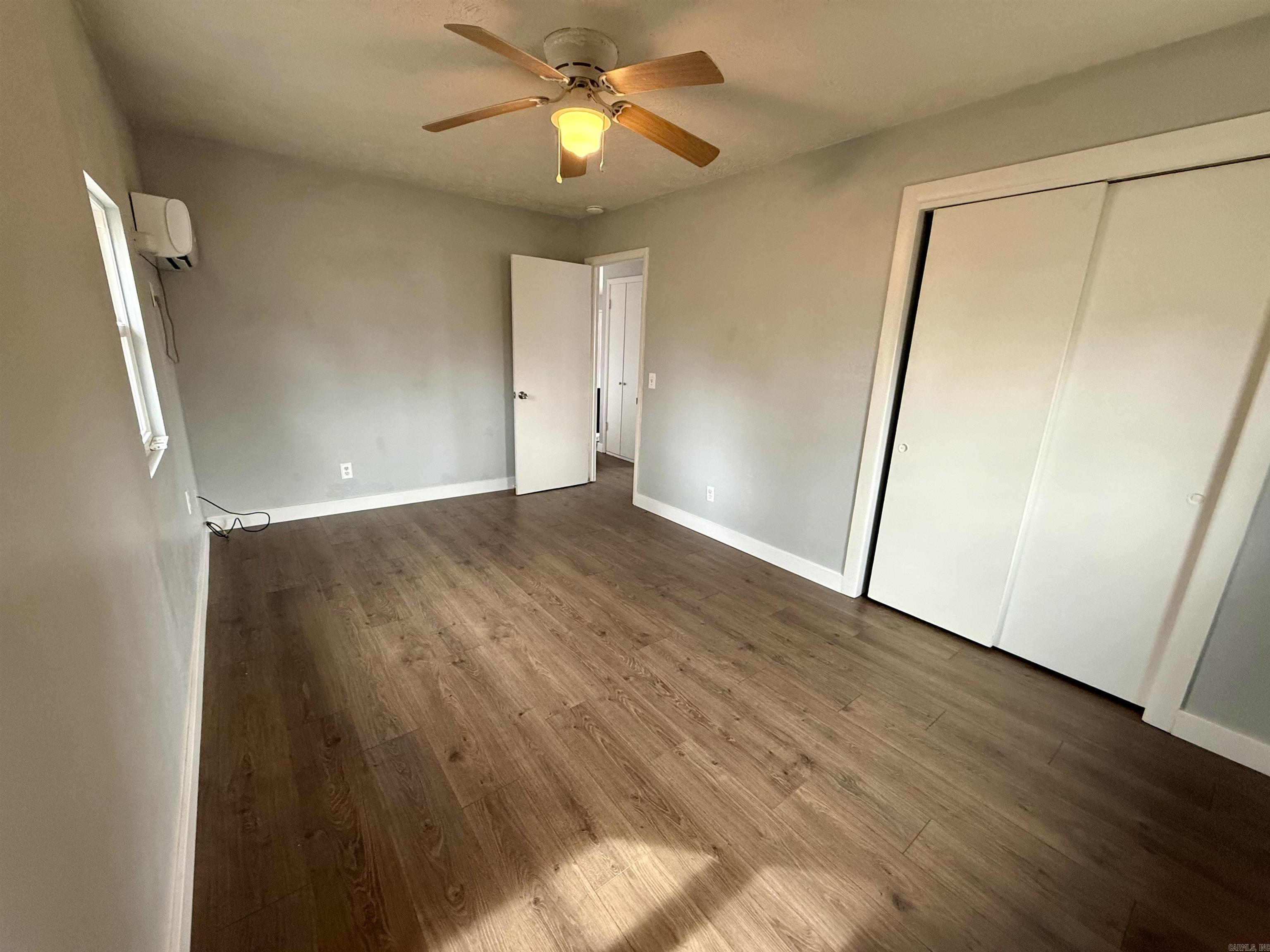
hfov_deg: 102.1
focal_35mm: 14
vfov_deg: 85.7
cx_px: 635
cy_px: 476
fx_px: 514
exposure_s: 1/60
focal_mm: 2.22
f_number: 2.2
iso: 320
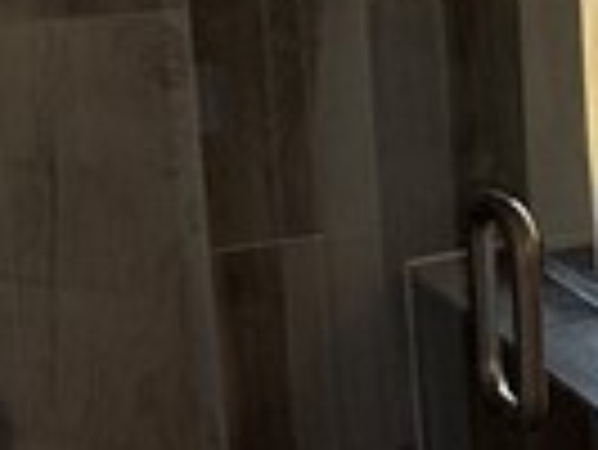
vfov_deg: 13.6
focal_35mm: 108
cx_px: 1259
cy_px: 40
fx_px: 1867
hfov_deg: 14.5
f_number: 2.2
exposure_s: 1/157
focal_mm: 2.22
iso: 40
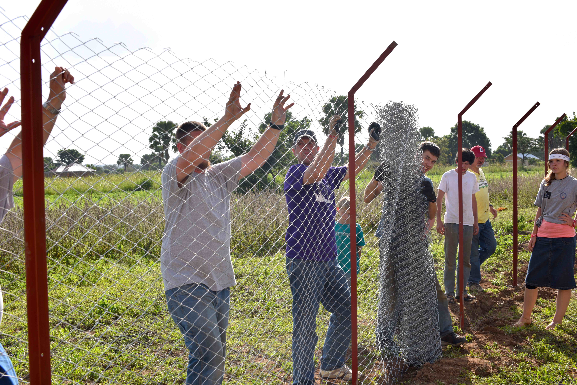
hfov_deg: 39.6
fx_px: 802
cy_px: 192
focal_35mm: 50
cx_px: 288
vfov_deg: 27.0
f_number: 9
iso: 64
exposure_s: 1/125
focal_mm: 50
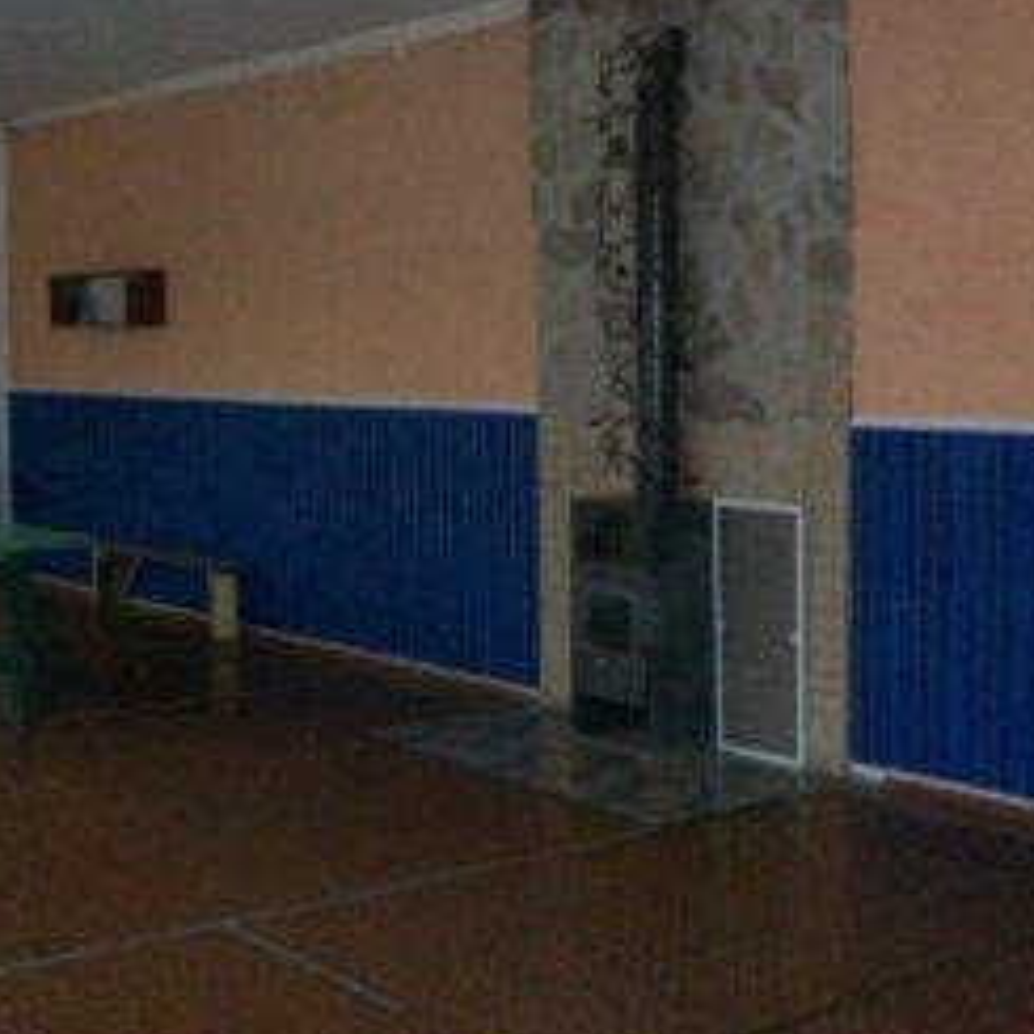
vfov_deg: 30.9
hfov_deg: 31.1
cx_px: 523
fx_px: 1859
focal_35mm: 55
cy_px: 355
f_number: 2.8
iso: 320
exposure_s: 1/60
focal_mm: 5.7
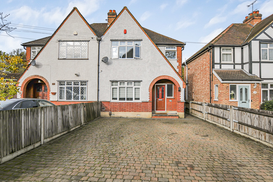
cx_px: 142
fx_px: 138
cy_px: 87
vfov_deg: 66.6
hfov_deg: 89.1
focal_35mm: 18
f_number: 5.6
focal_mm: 11.5
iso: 200
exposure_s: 1/1000
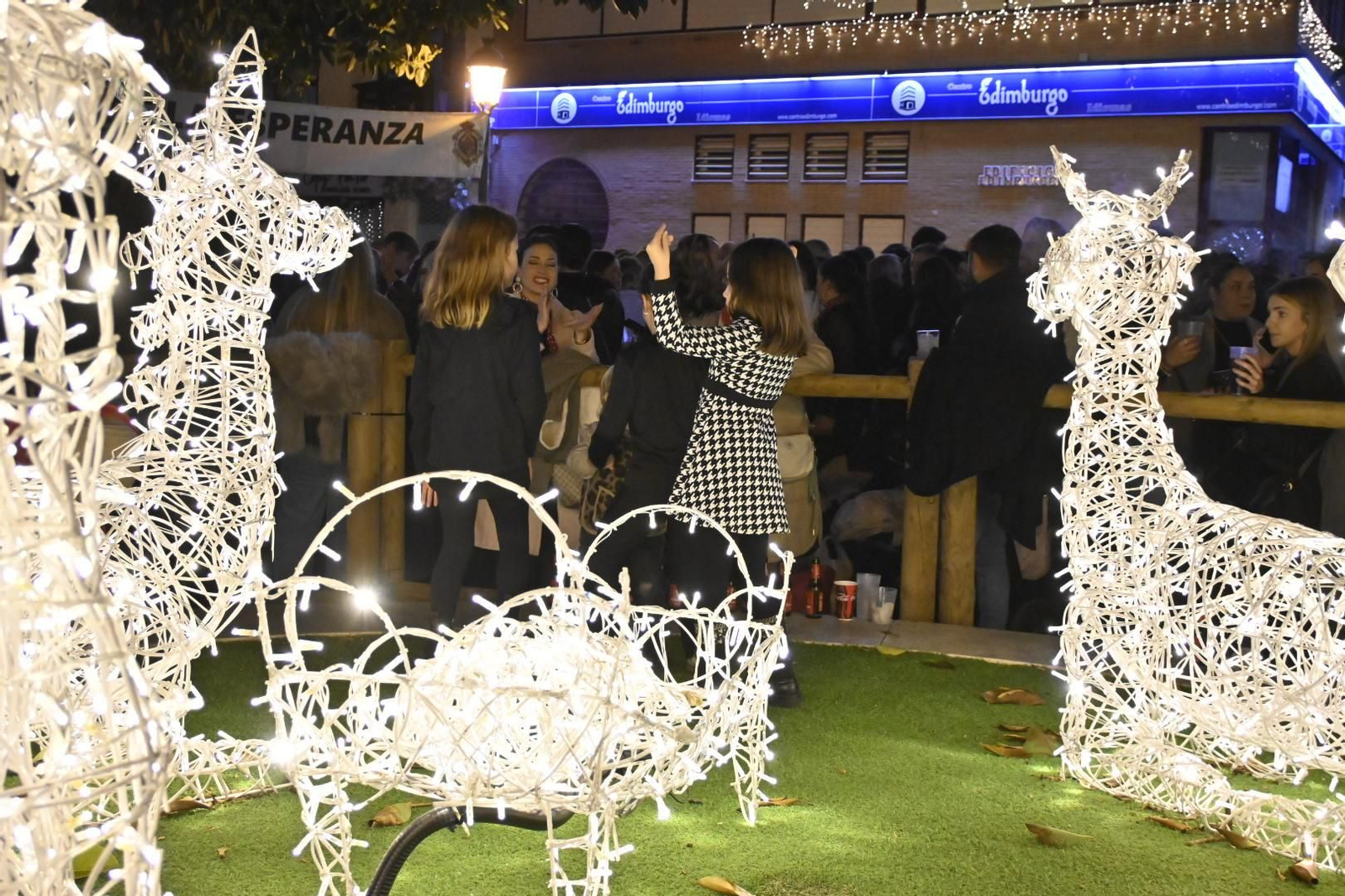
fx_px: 1709
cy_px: 448
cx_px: 672
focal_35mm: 46
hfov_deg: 43.0
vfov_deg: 29.4
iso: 2500
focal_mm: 30.5
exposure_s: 1/125
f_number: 4.8
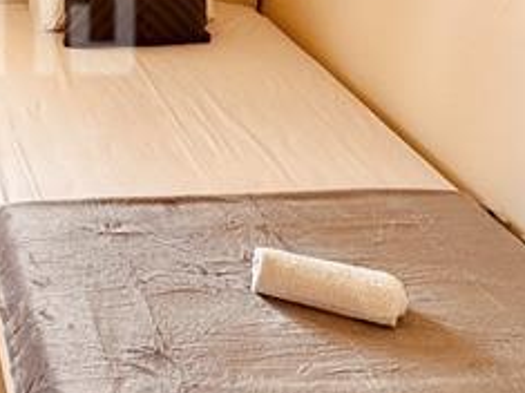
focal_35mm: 61
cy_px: -36
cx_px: -114
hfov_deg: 27.6
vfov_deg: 22.7
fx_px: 925
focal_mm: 2.22
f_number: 2.2
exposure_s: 1/99
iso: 50
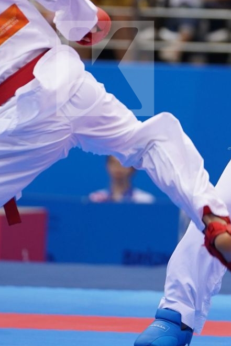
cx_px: 283
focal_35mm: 501
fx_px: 4819
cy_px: 69
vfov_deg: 4.1
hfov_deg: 2.7
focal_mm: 184
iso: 1250
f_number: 2.8
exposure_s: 1/1000
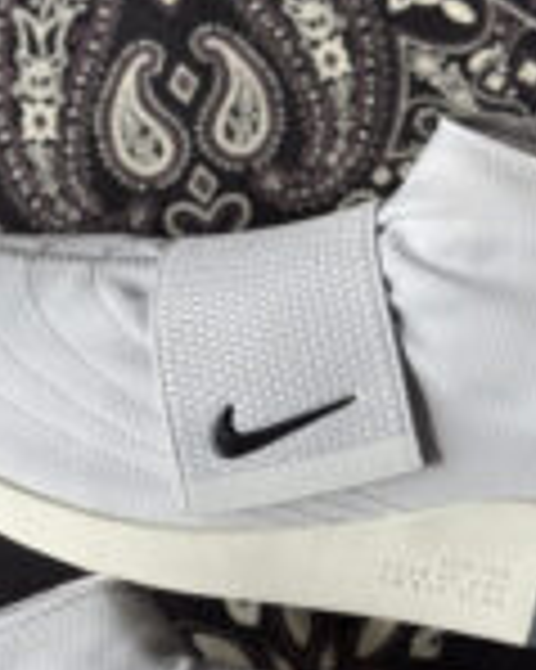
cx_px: 293
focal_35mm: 136
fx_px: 2700
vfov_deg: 14.1
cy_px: 580
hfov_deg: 11.3
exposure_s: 1/694
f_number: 1.6
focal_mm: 5.96
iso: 32
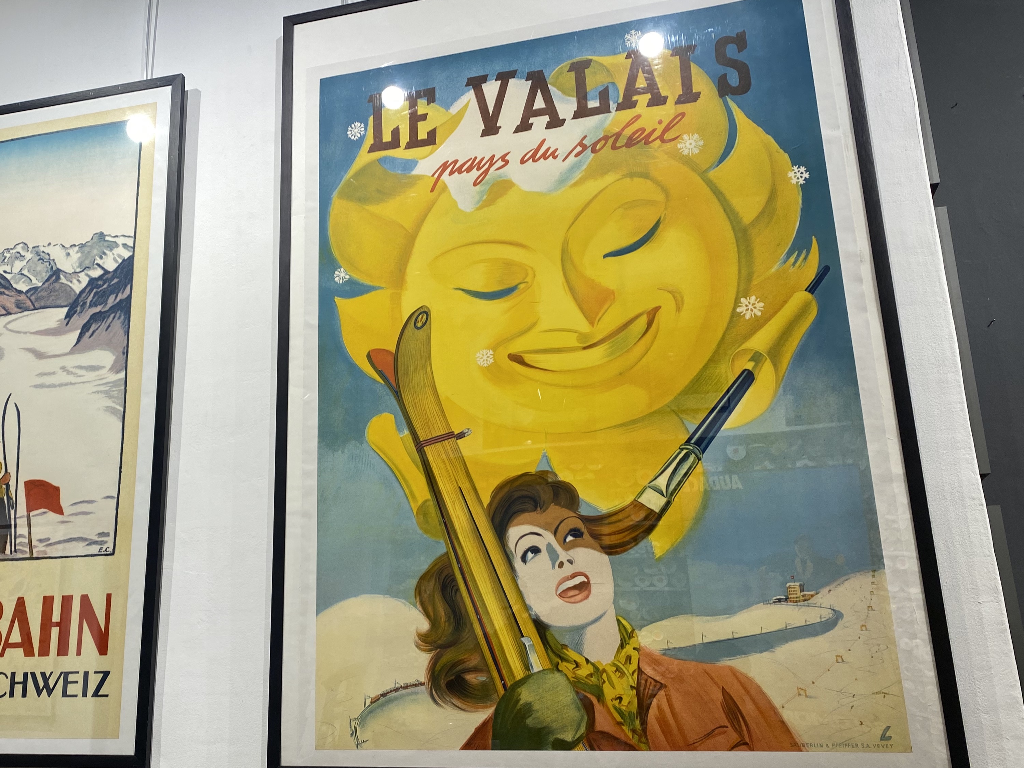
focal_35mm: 35
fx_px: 1035
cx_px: 355
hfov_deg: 51.8
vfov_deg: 40.7
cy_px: 420
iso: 40
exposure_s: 1/100
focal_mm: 4.25
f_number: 1.8
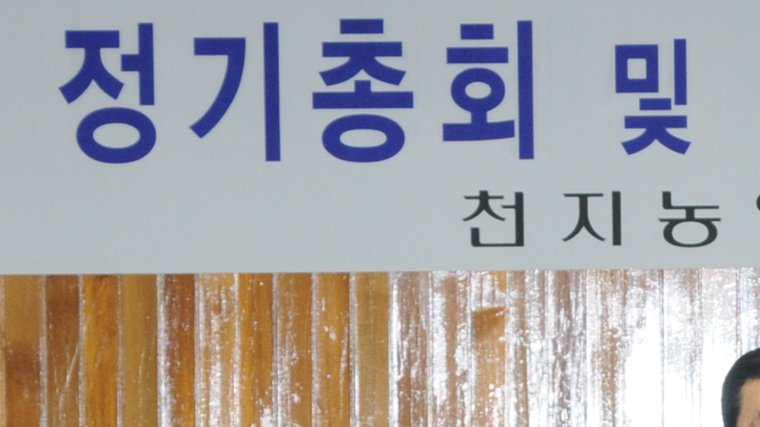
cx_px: 819
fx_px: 7435
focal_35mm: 369
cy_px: 499
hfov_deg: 5.8
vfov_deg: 3.3
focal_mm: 48
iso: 400
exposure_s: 1/60
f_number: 5.6
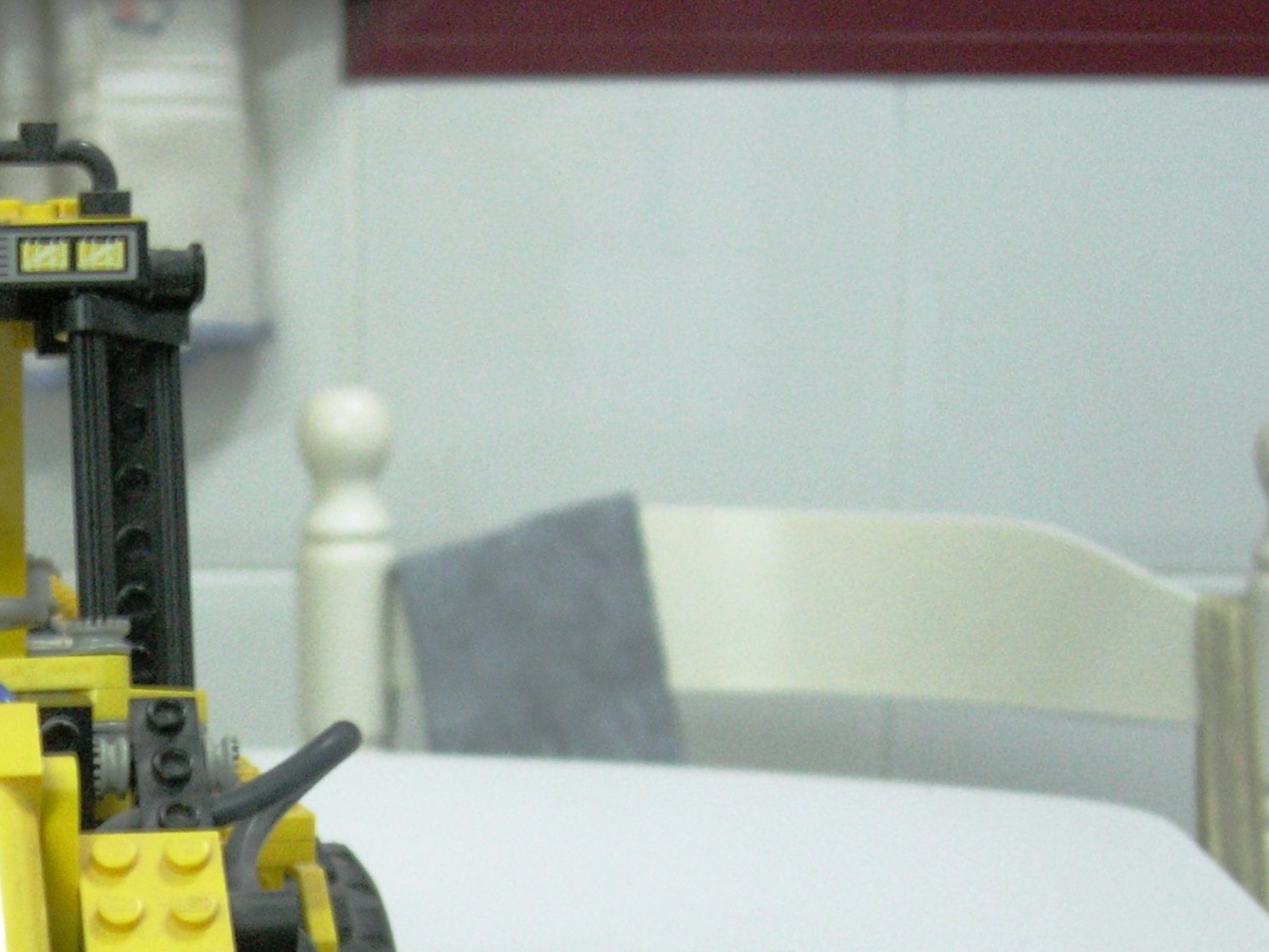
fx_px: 3080
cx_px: 19
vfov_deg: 17.2
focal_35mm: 84
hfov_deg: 22.4
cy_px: 946
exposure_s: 1/22.6
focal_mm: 8.5
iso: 200
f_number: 2.9
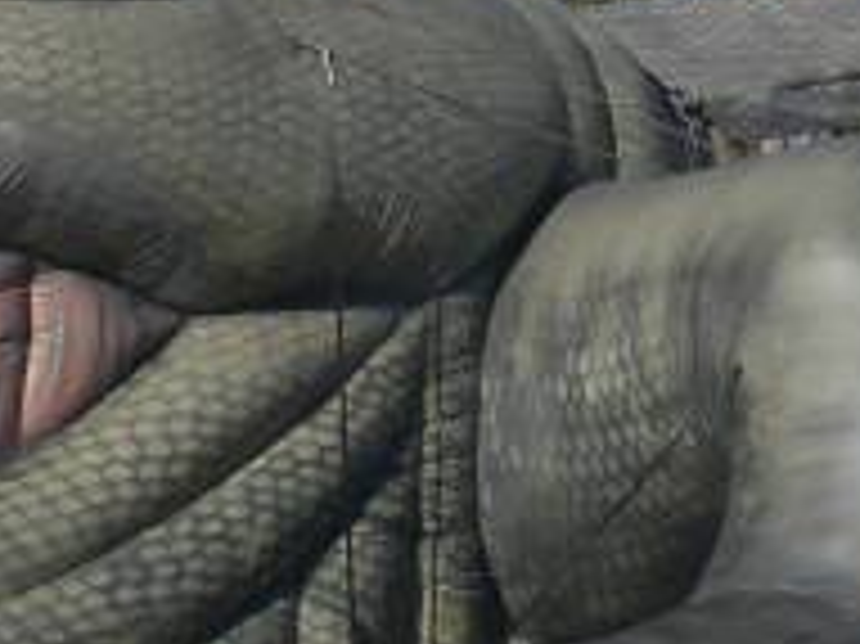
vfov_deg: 9.3
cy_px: 68
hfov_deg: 12.3
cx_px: 783
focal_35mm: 159
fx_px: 3948
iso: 50
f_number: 4.4
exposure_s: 1/640
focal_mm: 6.3
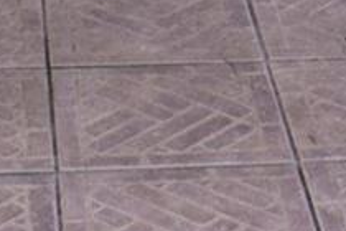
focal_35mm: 286
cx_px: 331
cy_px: -599
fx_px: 2747
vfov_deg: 4.5
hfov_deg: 7.2
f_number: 10
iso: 400
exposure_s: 1/200
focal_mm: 25
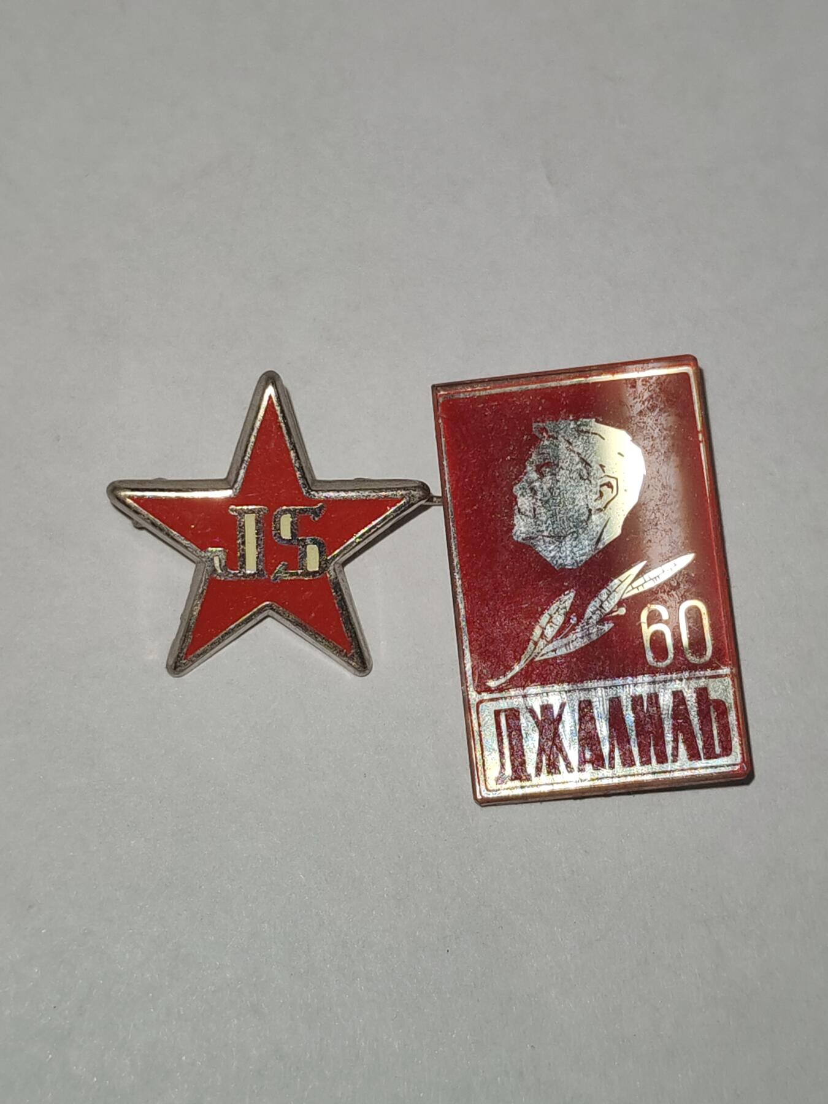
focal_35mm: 68
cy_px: 552
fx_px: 2169
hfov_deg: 21.6
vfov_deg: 28.6
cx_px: 414
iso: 100
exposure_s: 1/100
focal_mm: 5.52
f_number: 1.95
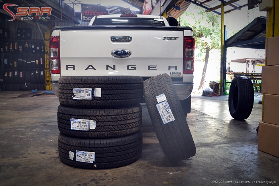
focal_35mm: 33
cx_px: 140
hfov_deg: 57.2
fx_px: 256
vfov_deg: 40.0
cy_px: 93
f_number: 4.5
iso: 800
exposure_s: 1/80
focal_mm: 22
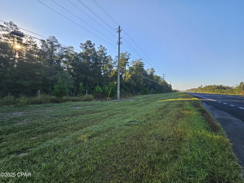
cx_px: 122
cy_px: 92
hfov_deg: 106.2
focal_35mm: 13
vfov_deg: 89.9
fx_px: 92
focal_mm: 2.2
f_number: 2.2
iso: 50
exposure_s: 1/771
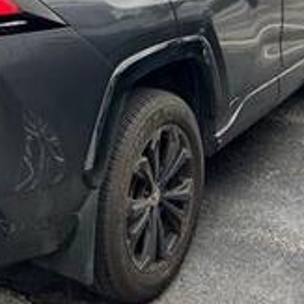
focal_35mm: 71
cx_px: 11
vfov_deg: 23.3
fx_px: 705
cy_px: 0
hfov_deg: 23.5
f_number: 1.5
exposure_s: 1/687
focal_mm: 5.7
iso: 50
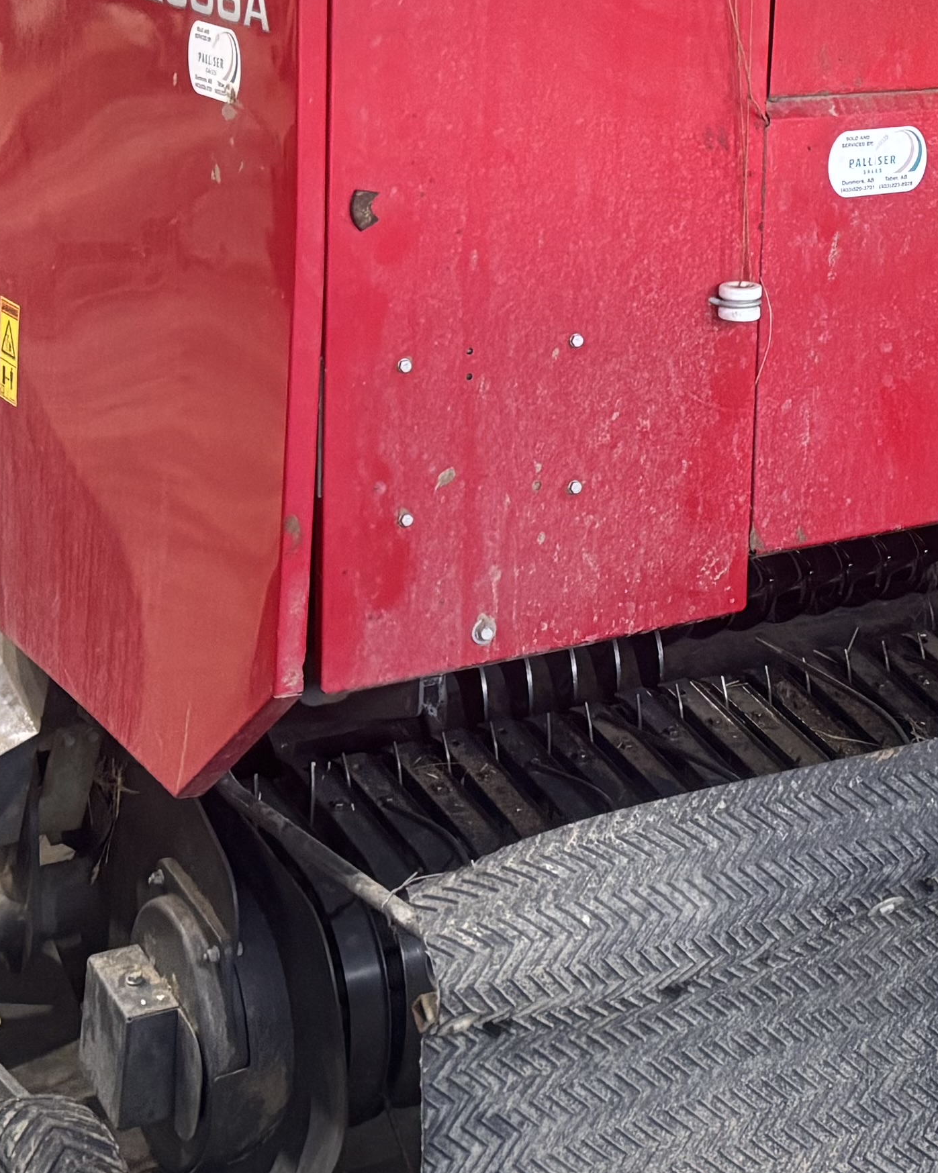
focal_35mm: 83
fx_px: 2881
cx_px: 1360
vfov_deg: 22.1
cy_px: -27
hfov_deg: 16.9
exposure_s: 1/60
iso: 320
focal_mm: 5.96
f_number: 1.6
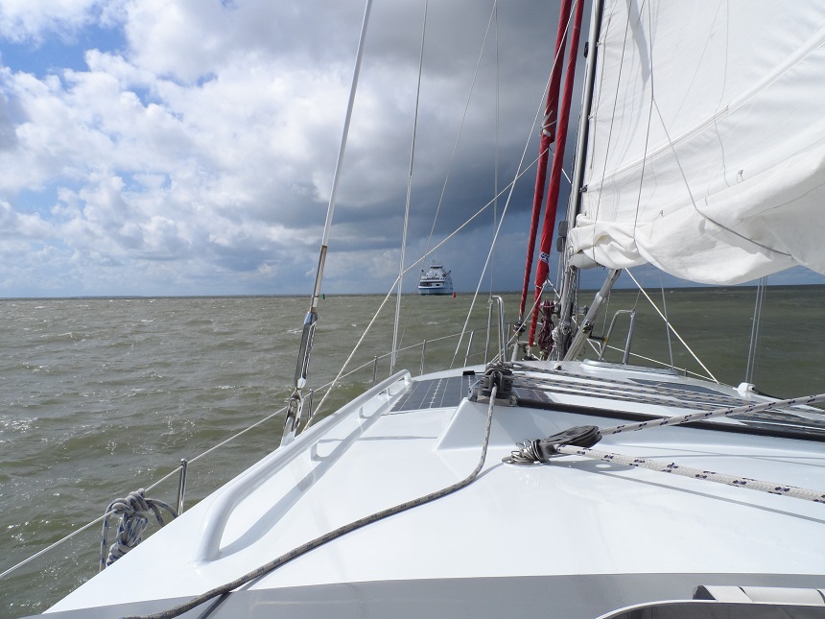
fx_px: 572
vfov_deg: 56.8
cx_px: 412
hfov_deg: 71.6
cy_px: 310
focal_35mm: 24
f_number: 4.5
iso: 80
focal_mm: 4
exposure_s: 1/1000
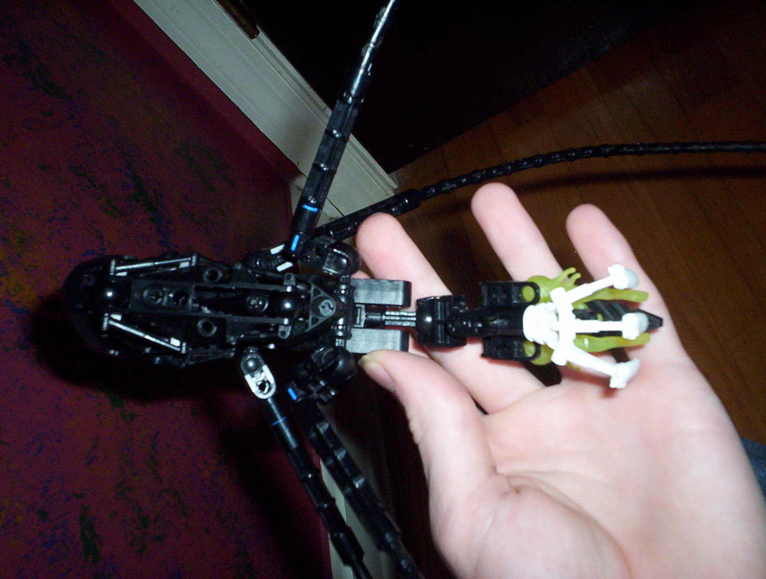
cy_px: 290
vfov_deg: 37.9
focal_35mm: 38
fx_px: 843
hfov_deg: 48.9
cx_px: 383
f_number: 4.5
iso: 140
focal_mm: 4.99
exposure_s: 1/60
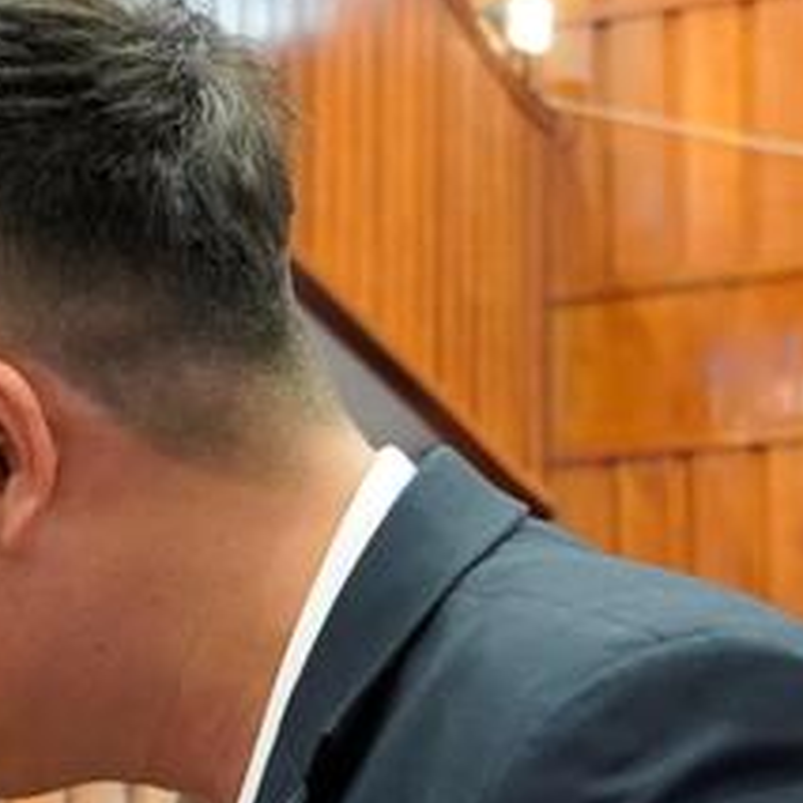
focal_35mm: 115
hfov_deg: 13.8
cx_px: -543
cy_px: 978
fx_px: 3018
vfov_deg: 14.6
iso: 4000
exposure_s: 1/160
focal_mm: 24
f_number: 4
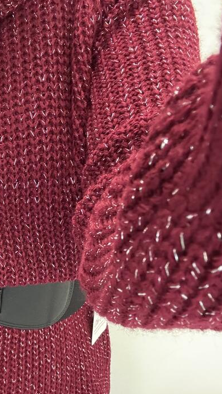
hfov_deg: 25.9
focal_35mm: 43
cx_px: -15
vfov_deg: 46.9
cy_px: 247
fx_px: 450
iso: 400
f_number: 1.9
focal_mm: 2.69
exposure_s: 1/30
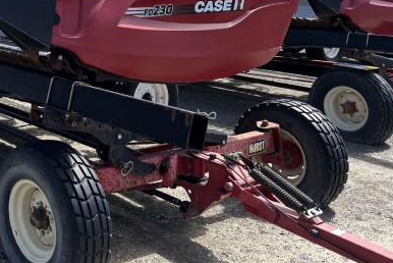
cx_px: 14
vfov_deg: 23.0
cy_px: -15
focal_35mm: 56
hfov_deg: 33.1
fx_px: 612
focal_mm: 5.96
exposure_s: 1/2639
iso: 50
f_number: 1.6
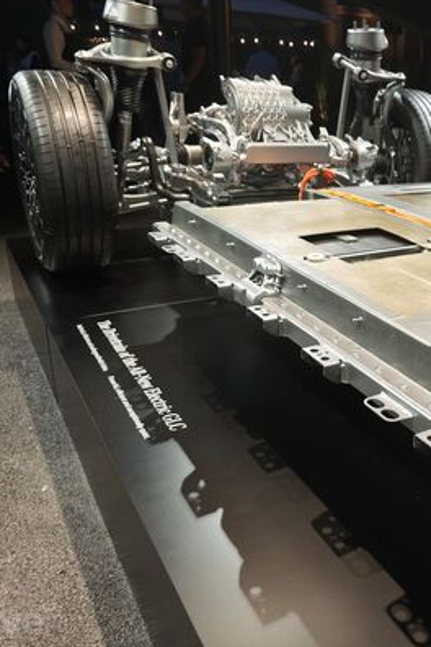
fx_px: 593
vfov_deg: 57.2
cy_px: 314
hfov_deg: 37.9
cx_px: 369
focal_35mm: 33
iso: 500
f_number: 1.63
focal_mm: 8.72
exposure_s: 1/100
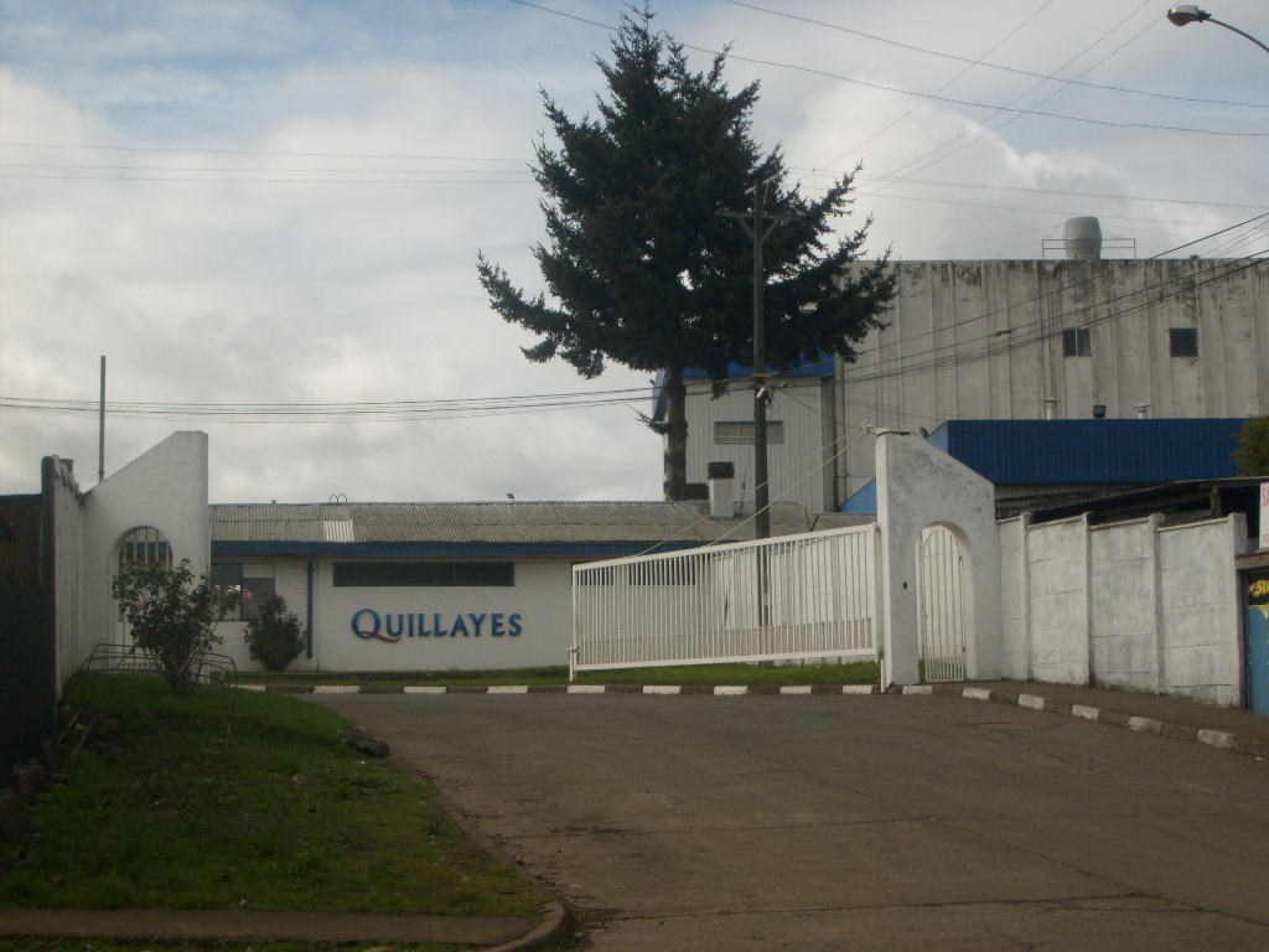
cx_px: 634
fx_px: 2236
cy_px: 476
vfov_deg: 24.0
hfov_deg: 31.7
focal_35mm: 61
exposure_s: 1/250
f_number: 9.1
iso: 80
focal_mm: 10.3
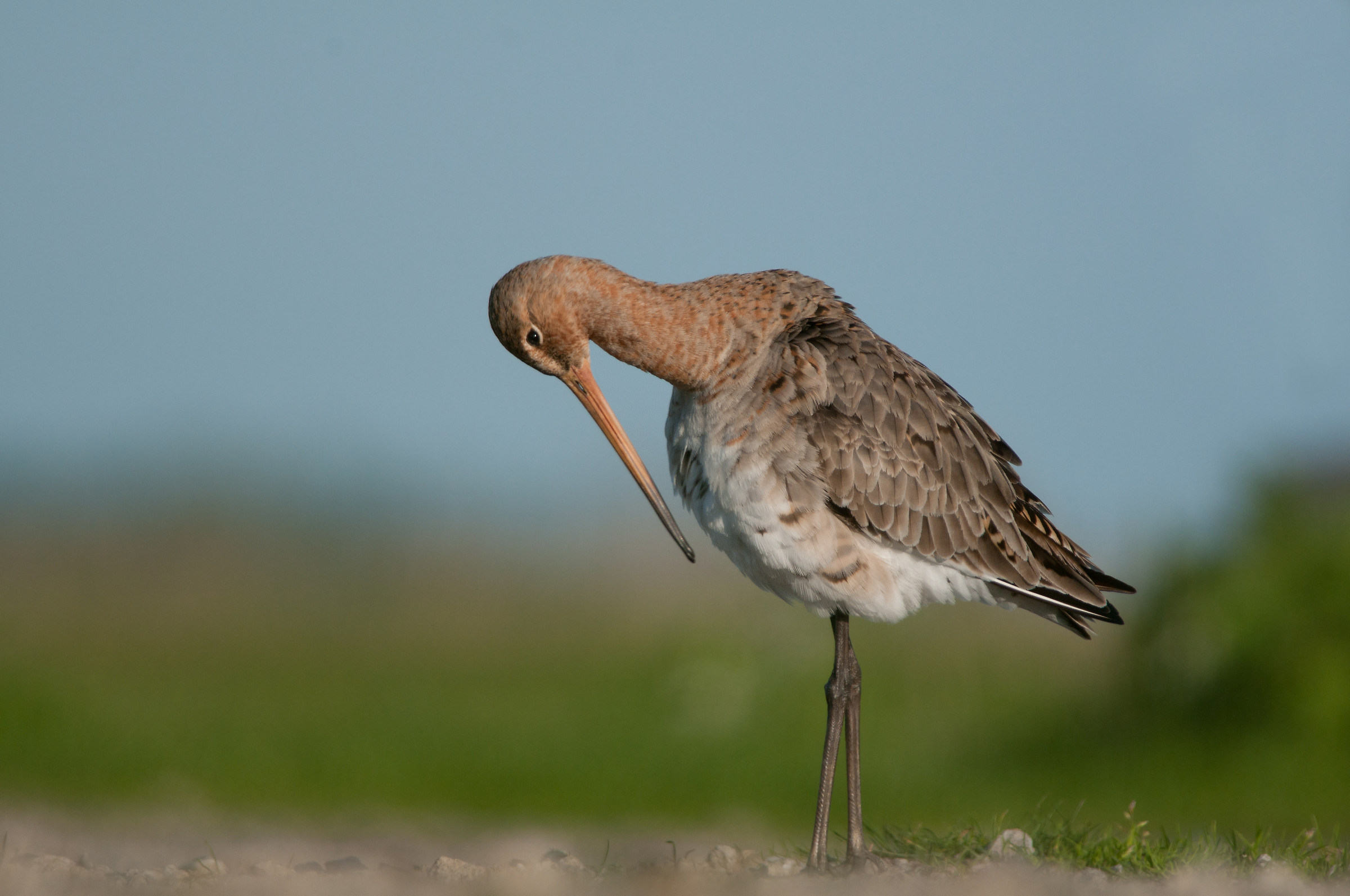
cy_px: 448
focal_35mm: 750
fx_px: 28090
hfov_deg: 2.8
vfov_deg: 1.8
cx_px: 675
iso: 320
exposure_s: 1/1600
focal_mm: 500
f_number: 6.7
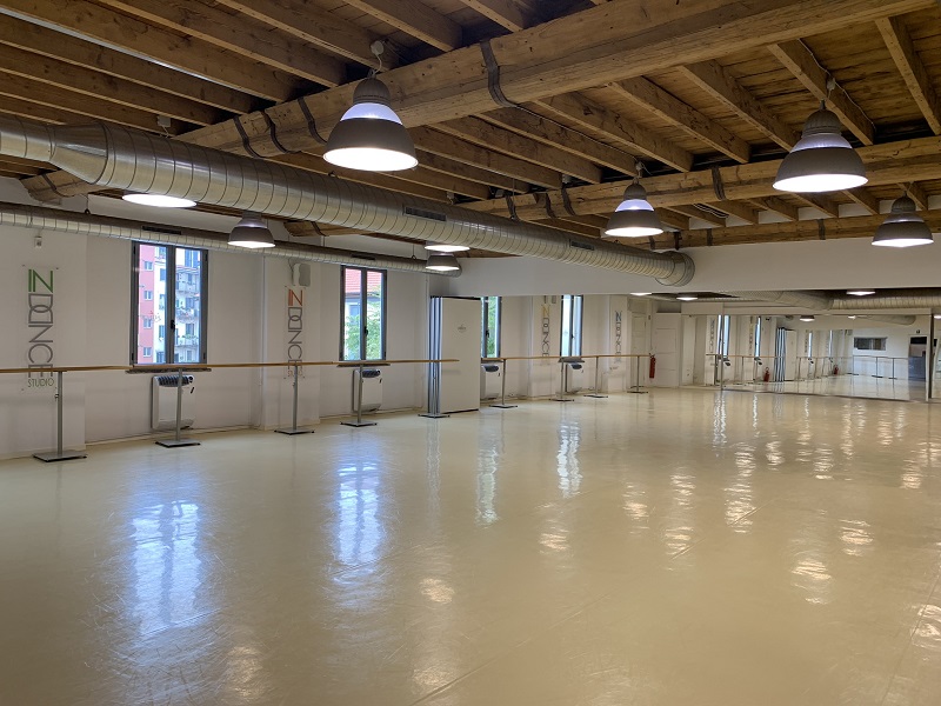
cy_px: 353
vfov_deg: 53.1
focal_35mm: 26
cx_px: 470
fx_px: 707
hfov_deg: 67.3
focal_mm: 4.25
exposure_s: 1/100
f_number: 1.8
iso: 64
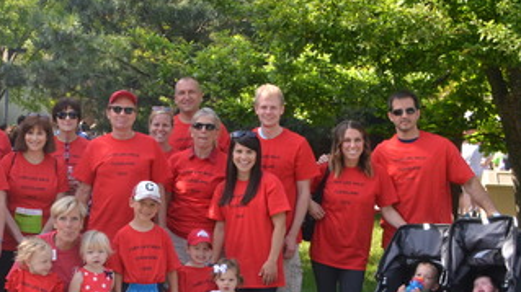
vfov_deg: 15.4
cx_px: 34
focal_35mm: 78
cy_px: 77
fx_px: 1077
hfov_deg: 26.1
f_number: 8
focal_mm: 22
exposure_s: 1/60
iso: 110
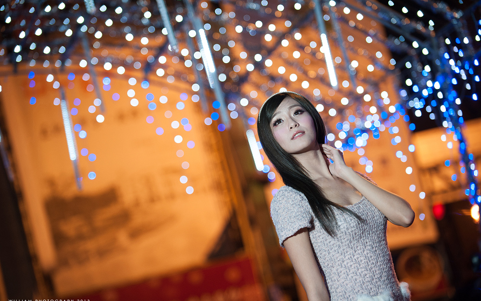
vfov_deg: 11.0
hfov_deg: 17.5
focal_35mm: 119
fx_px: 1560
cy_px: 154
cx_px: 239
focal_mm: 116
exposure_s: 1/80
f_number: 2.8
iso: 800
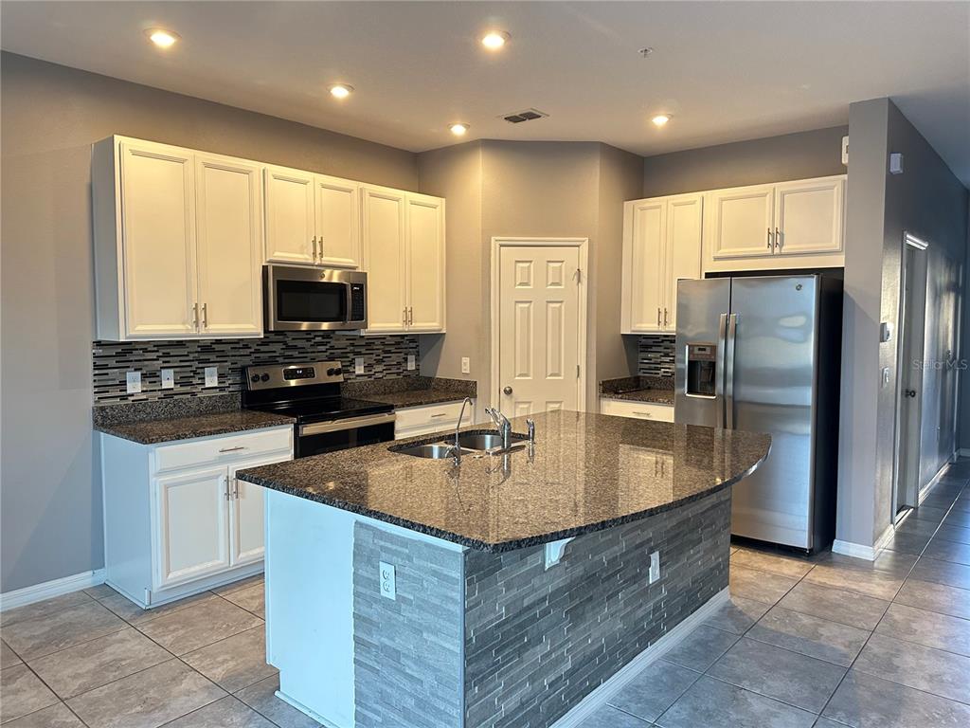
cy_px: 364
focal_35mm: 24
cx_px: 485
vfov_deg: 56.8
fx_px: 673
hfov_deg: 71.6
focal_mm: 6.86
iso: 250
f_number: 1.78
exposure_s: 1/60
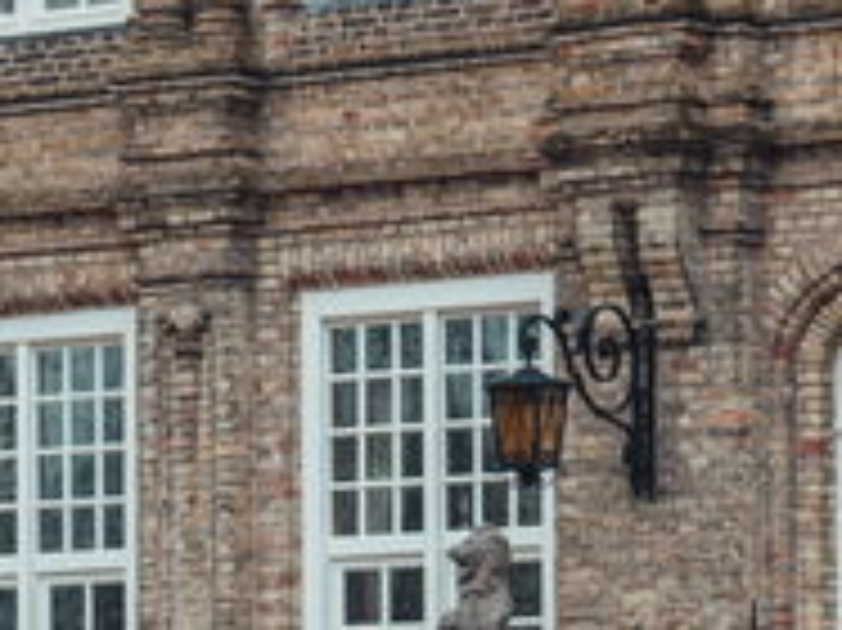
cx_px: -90
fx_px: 6393
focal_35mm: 263
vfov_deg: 5.6
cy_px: 655
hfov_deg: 7.5
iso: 400
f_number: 5.6
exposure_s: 1/100
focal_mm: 50
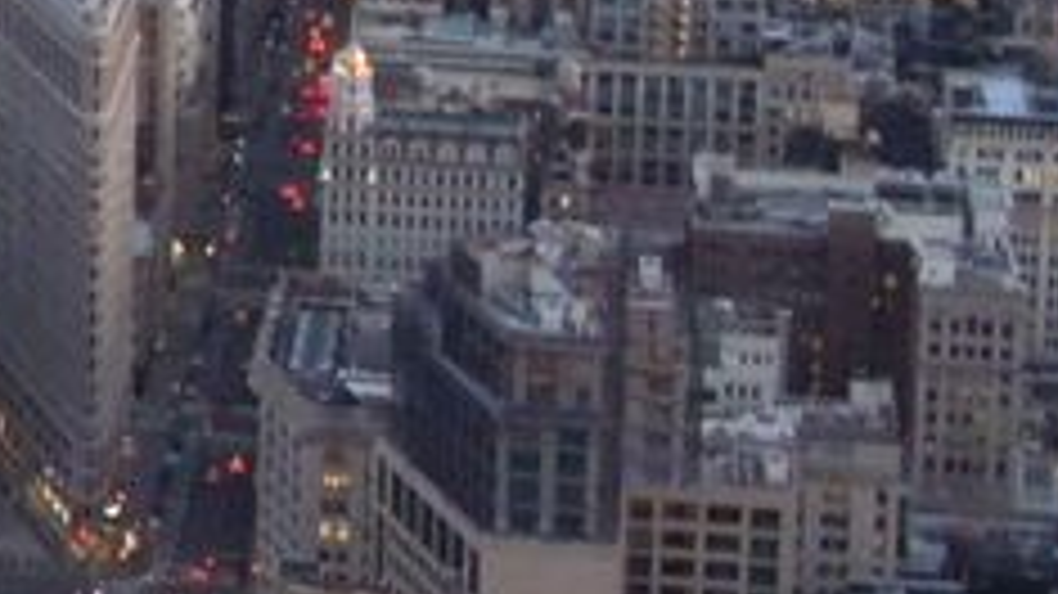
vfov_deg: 6.4
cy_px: -536
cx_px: -900
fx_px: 5188
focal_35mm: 185
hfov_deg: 10.8
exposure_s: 1/30
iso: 800
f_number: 3.8
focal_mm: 7
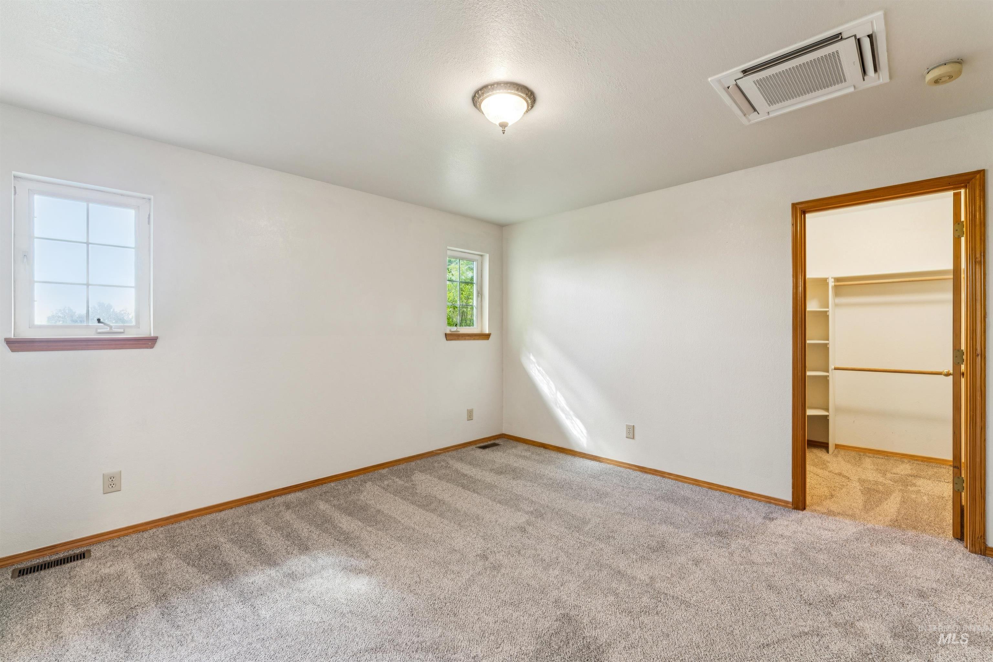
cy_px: 331
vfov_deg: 75.5
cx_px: 496
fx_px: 428
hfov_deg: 98.5
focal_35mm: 16
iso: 400
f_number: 13
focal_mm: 15.5
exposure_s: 1/2.5
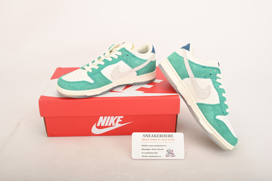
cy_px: 90
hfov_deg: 53.1
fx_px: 272
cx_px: 136
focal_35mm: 36
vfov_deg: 36.9
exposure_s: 1/200
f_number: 11
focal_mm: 36
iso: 100
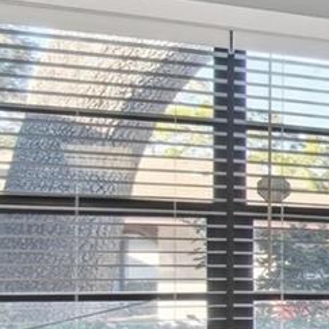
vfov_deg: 20.2
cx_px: 973
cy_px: 306
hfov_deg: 11.6
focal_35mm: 84
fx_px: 903
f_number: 7.1
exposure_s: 1/10
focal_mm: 10
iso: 100
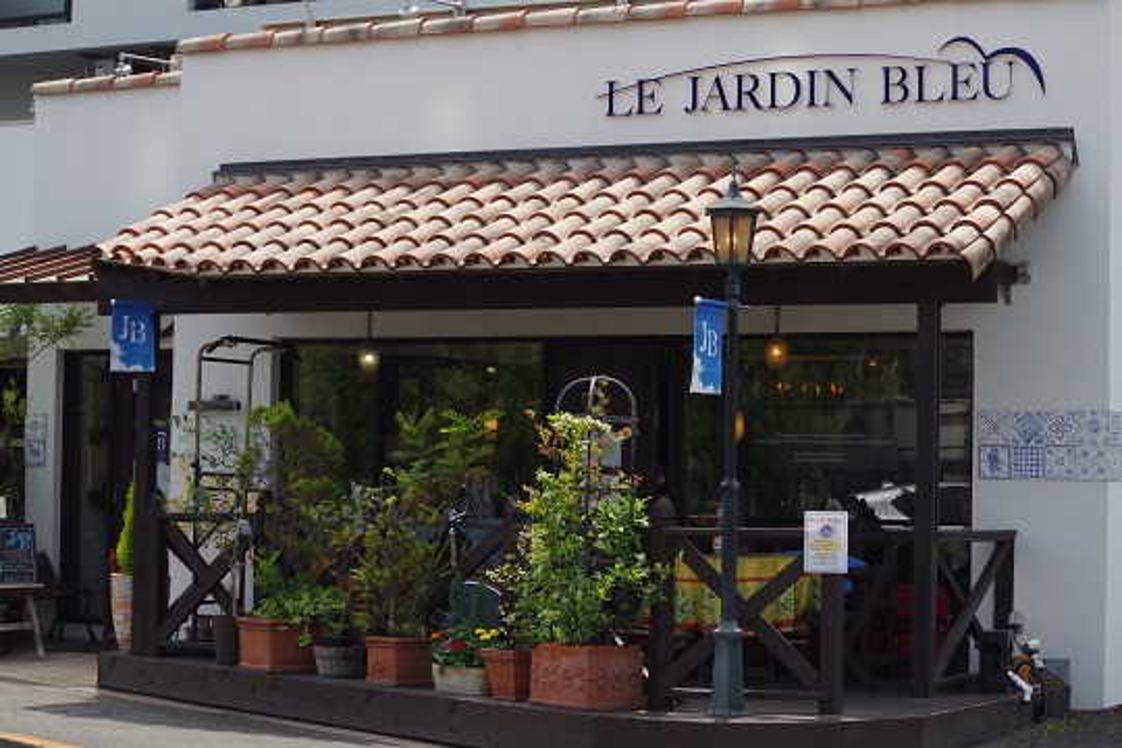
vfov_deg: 14.5
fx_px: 2945
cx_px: 561
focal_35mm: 94
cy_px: 374
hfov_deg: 21.6
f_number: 8
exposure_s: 1/1000
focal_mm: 63
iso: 800
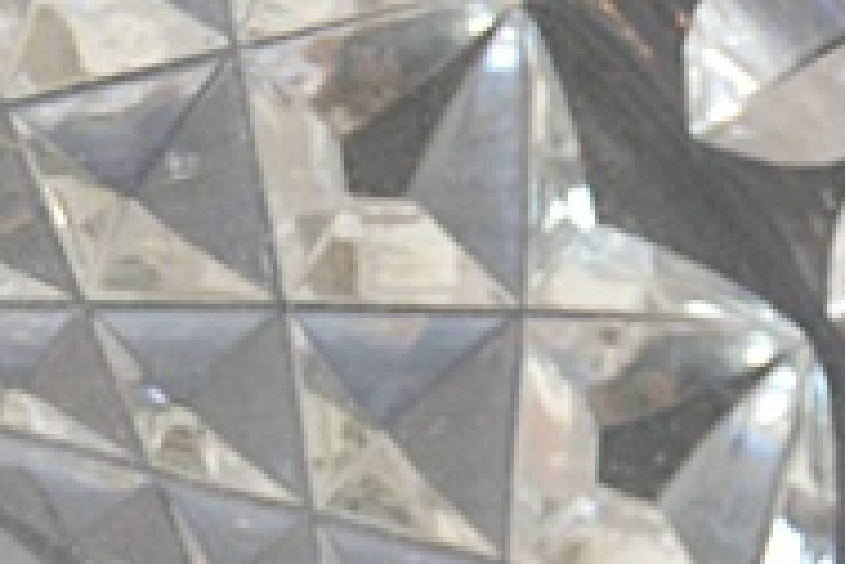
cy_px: 915
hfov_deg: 6.5
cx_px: 49
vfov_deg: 4.3
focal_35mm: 317
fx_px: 7440
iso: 1000
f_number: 5
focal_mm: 40
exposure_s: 1/60
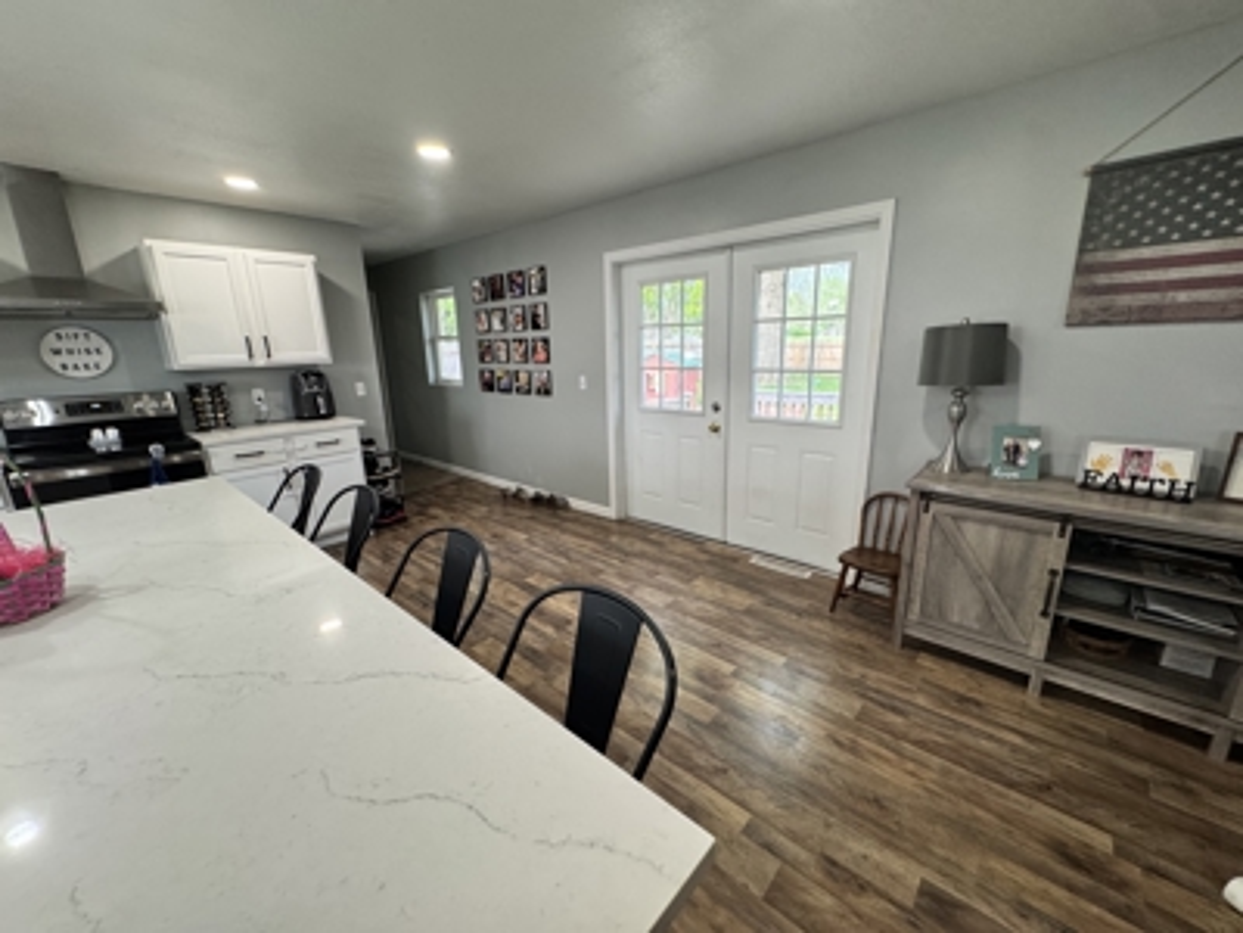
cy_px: 466
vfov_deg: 85.7
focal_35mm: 14
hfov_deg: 102.1
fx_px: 503
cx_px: 622
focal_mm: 2.22
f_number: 2.2
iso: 250
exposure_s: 1/120
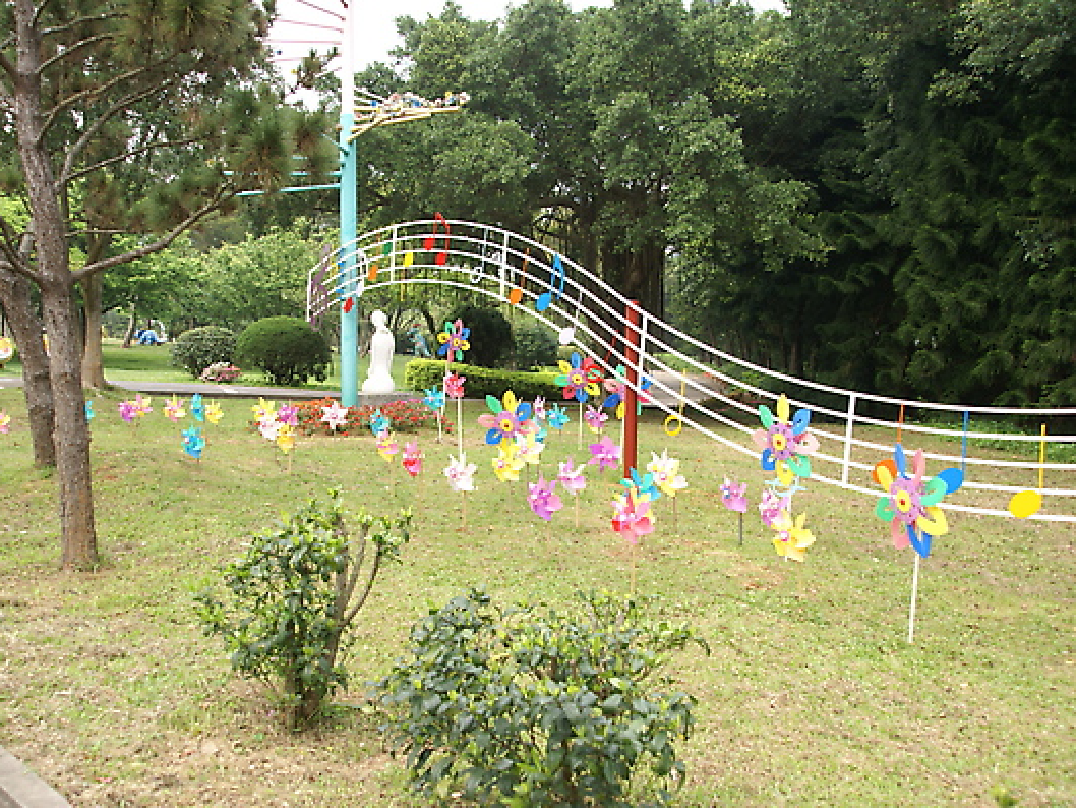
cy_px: 402
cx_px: 502
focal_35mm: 36
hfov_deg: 51.3
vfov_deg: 39.7
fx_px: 1119
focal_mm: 22
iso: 100
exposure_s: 1/160
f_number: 4
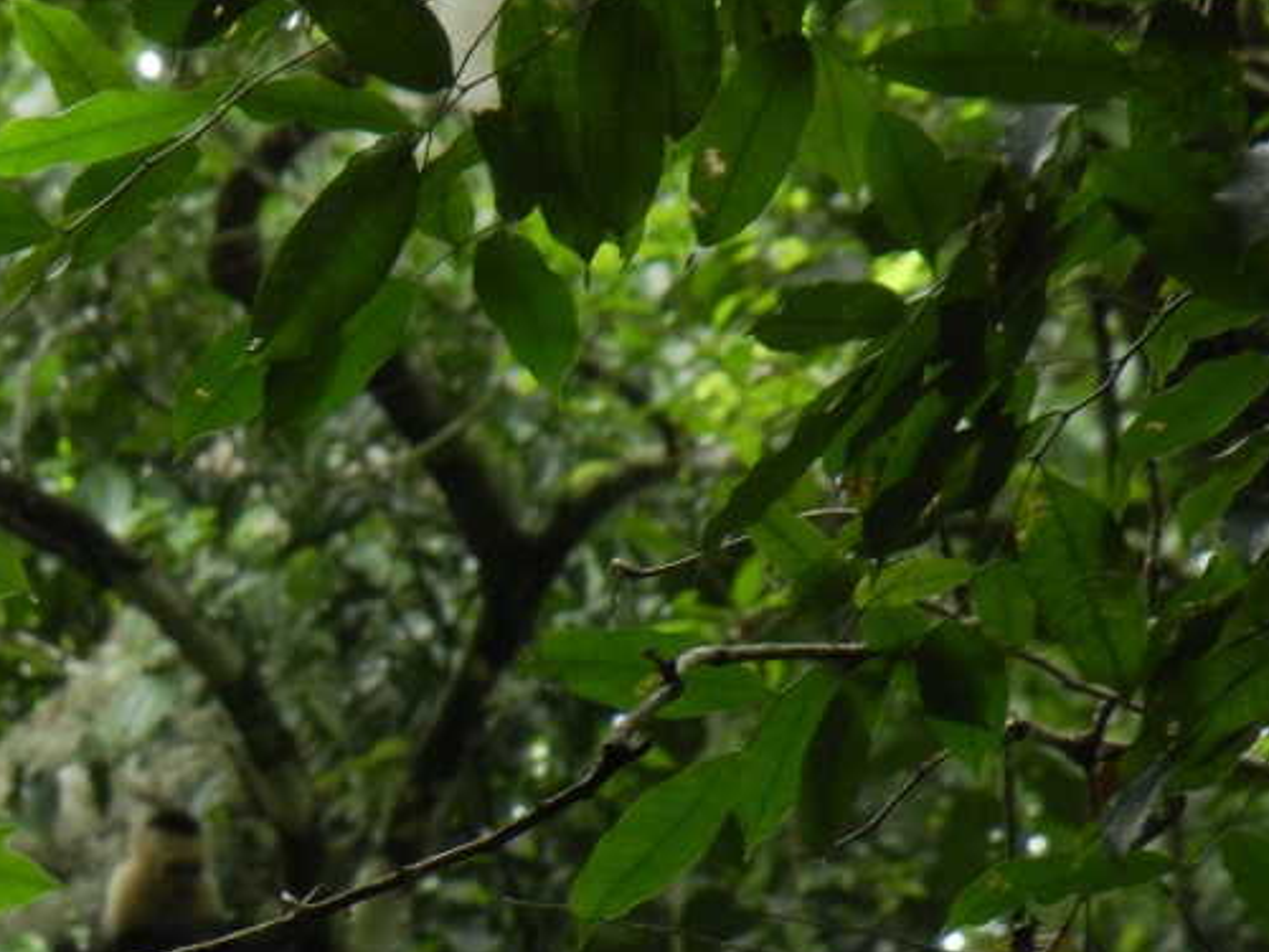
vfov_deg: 2.4
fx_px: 22509
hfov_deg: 3.2
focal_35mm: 614
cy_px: 721
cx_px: 71
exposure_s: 1/61.5
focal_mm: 54
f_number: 5.6
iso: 291
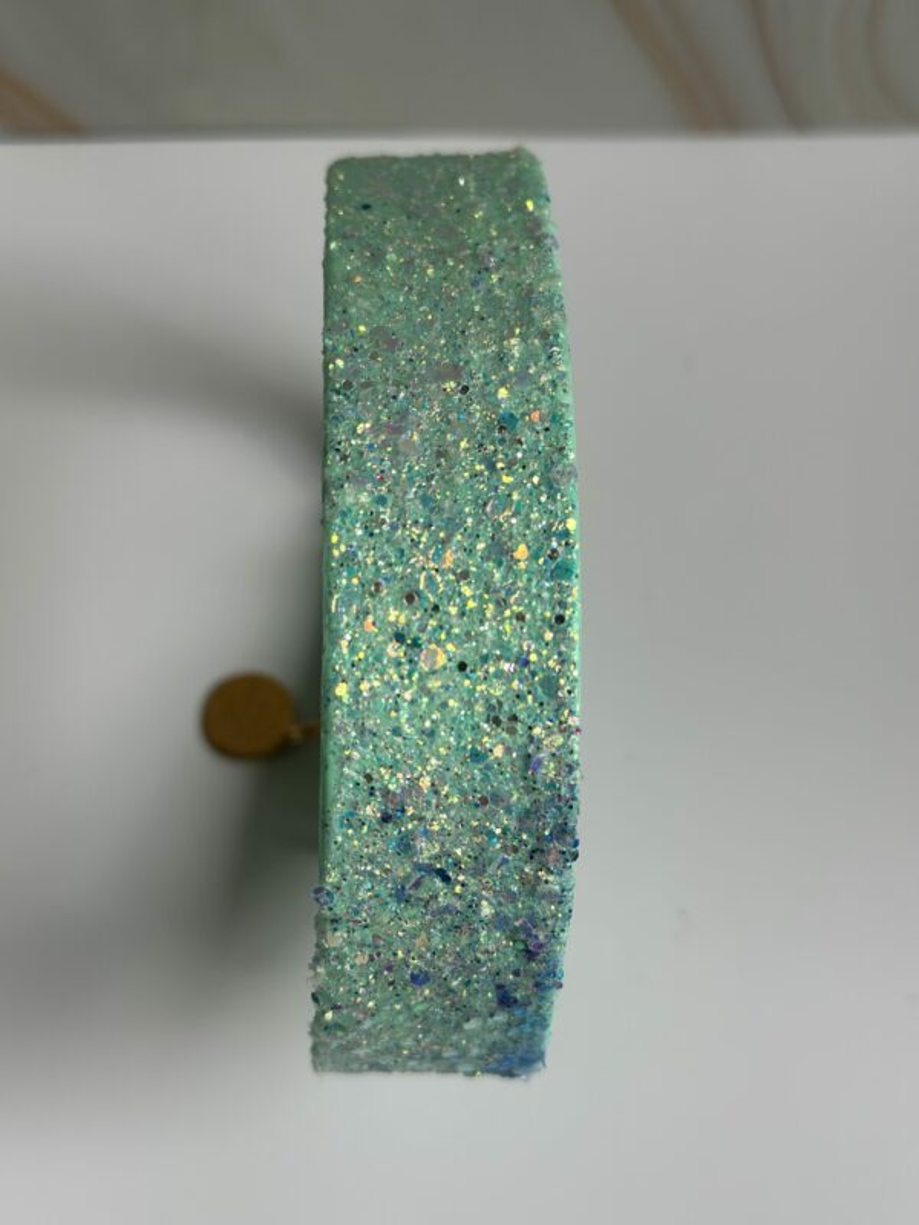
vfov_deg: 39.7
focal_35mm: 48
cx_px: 460
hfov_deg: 30.3
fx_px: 1699
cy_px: 612
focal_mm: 6.86
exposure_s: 1/399
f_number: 1.78
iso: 80
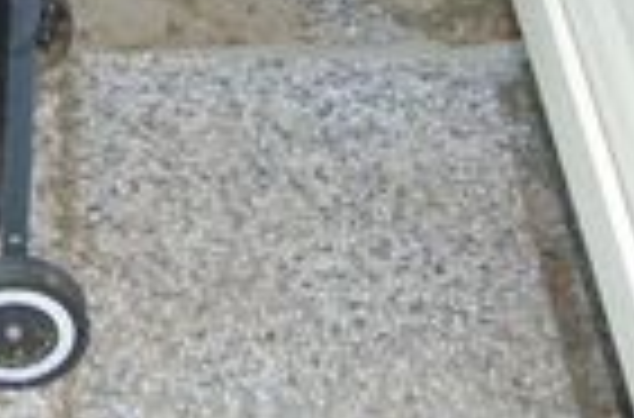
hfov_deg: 15.1
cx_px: -148
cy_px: -342
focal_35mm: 131
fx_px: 2299
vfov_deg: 9.8
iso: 400
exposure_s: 1/60
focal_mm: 24
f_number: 4
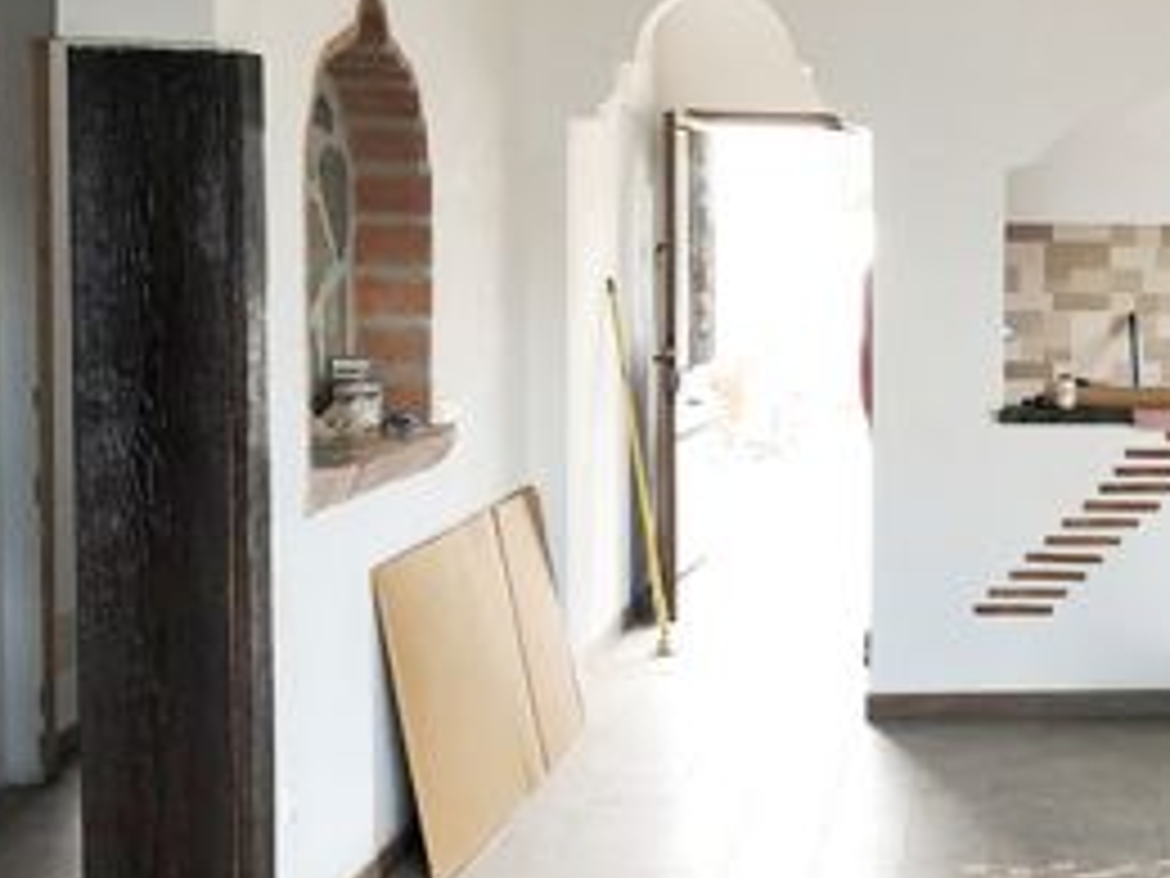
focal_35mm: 76
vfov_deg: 19.4
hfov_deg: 23.9
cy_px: 428
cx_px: 1307
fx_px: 2569
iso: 25
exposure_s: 1/30
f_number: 1.8
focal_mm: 3.99
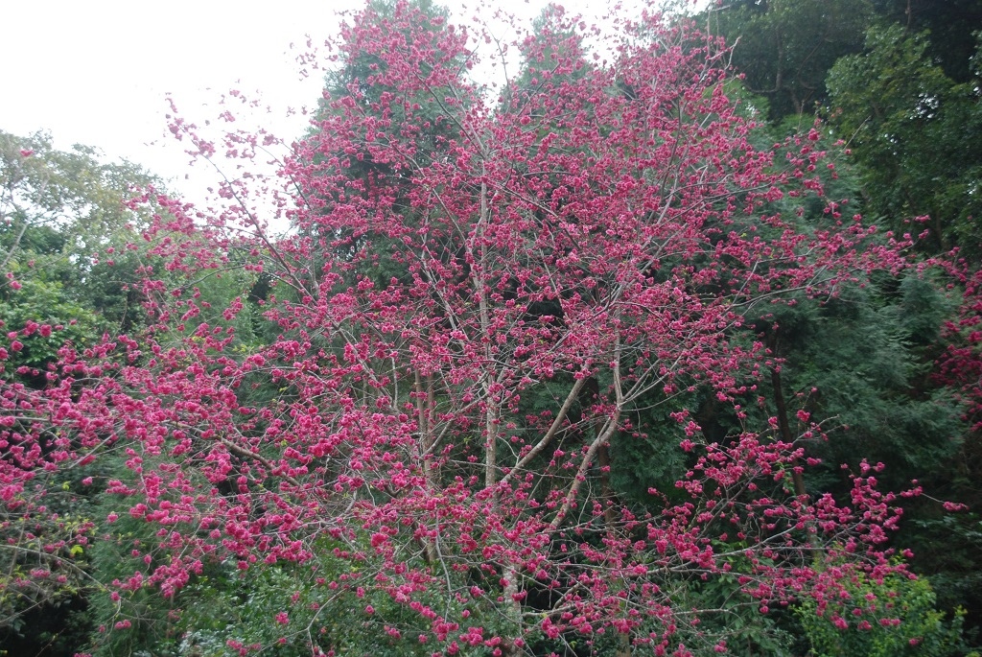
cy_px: 328
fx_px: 1270
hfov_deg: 42.3
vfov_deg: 29.0
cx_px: 491
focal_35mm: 46
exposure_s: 1/125
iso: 180
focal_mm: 31
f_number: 4.5
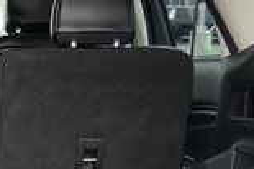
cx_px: -84
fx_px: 818
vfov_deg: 11.6
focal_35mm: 116
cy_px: 193
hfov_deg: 16.6
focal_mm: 28
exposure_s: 1/160
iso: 800
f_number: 4
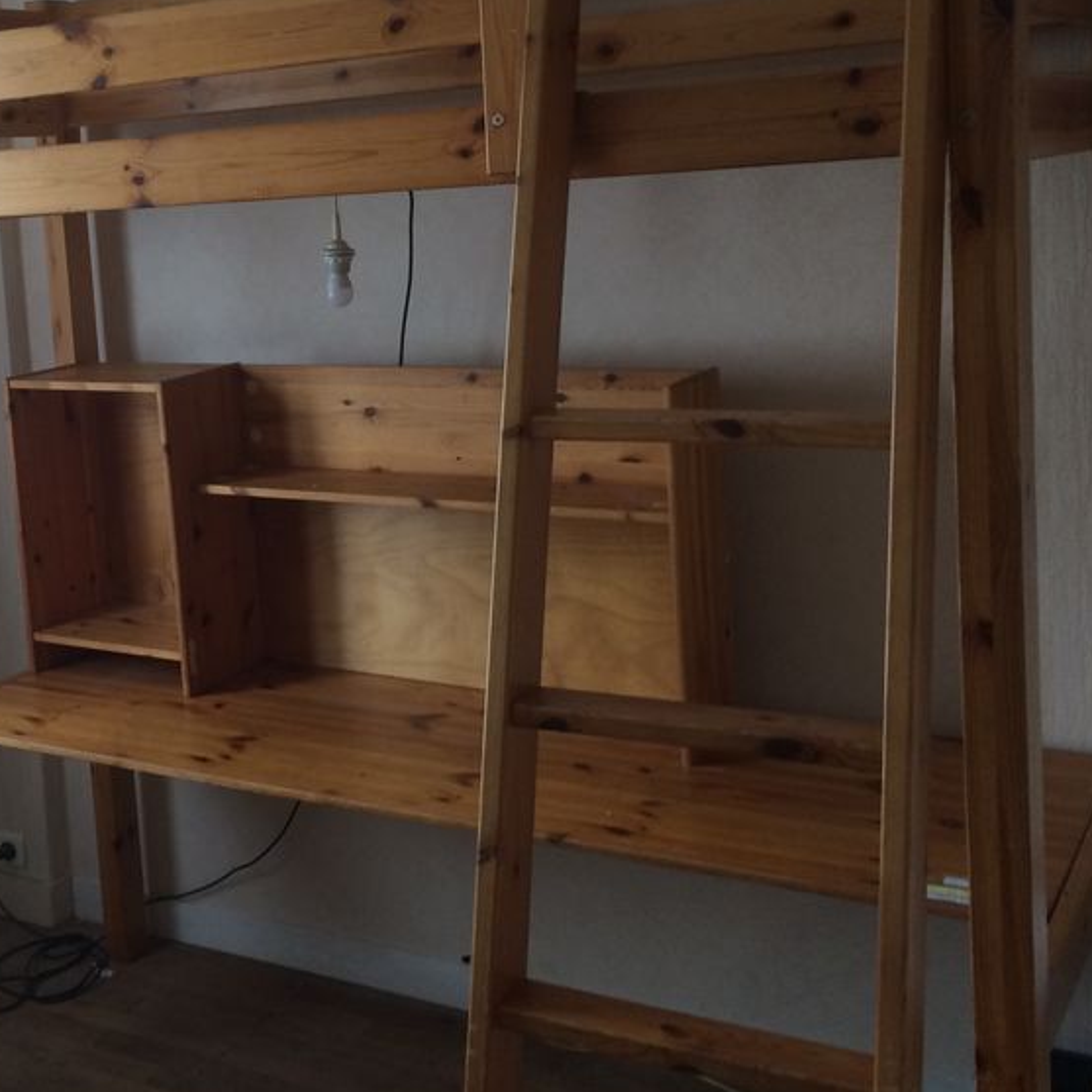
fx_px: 1642
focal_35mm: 46
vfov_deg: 36.4
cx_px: 261
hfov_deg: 35.9
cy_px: 372
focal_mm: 4.15
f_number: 2.2
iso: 100
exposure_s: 1/33
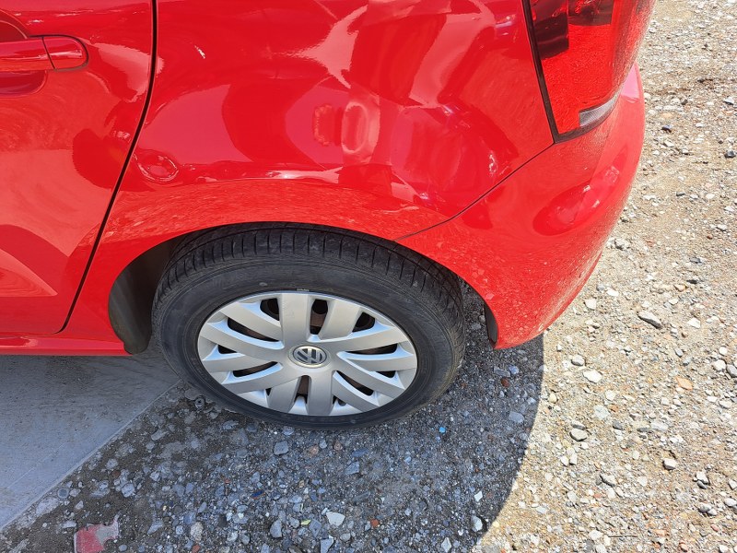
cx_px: 368
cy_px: 276
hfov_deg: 71.6
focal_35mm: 24
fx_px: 511
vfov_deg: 56.8
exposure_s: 1/614
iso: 50
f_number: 1.8
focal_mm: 5.23
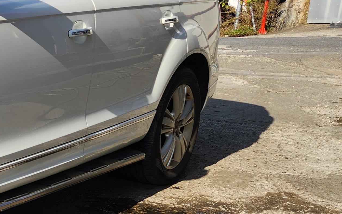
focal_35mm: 77
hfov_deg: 22.2
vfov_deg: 16.8
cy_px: 187
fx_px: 718
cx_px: -167
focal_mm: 5.4
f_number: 1.8
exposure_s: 1/1468
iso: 20
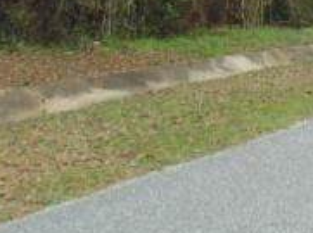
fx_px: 704
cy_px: -159
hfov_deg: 24.6
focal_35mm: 78
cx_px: 259
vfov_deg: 16.4
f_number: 3.1
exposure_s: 1/125
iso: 80
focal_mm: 4
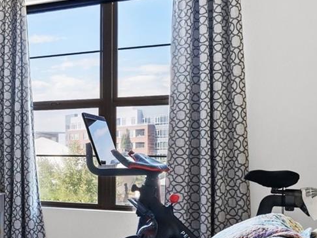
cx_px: -64
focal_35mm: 54
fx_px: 495
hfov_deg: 30.3
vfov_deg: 27.0
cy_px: 142
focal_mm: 17
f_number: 8
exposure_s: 1/15
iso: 400
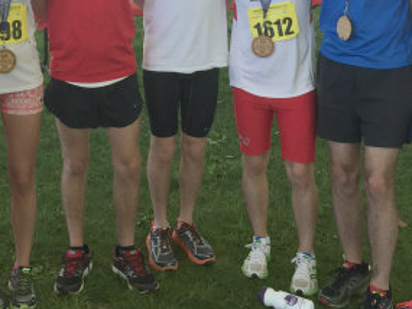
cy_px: 36
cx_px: 117
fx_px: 726
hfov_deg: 31.3
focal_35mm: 61
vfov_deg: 23.5
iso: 32
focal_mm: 4.15
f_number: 2.2
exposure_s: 1/120
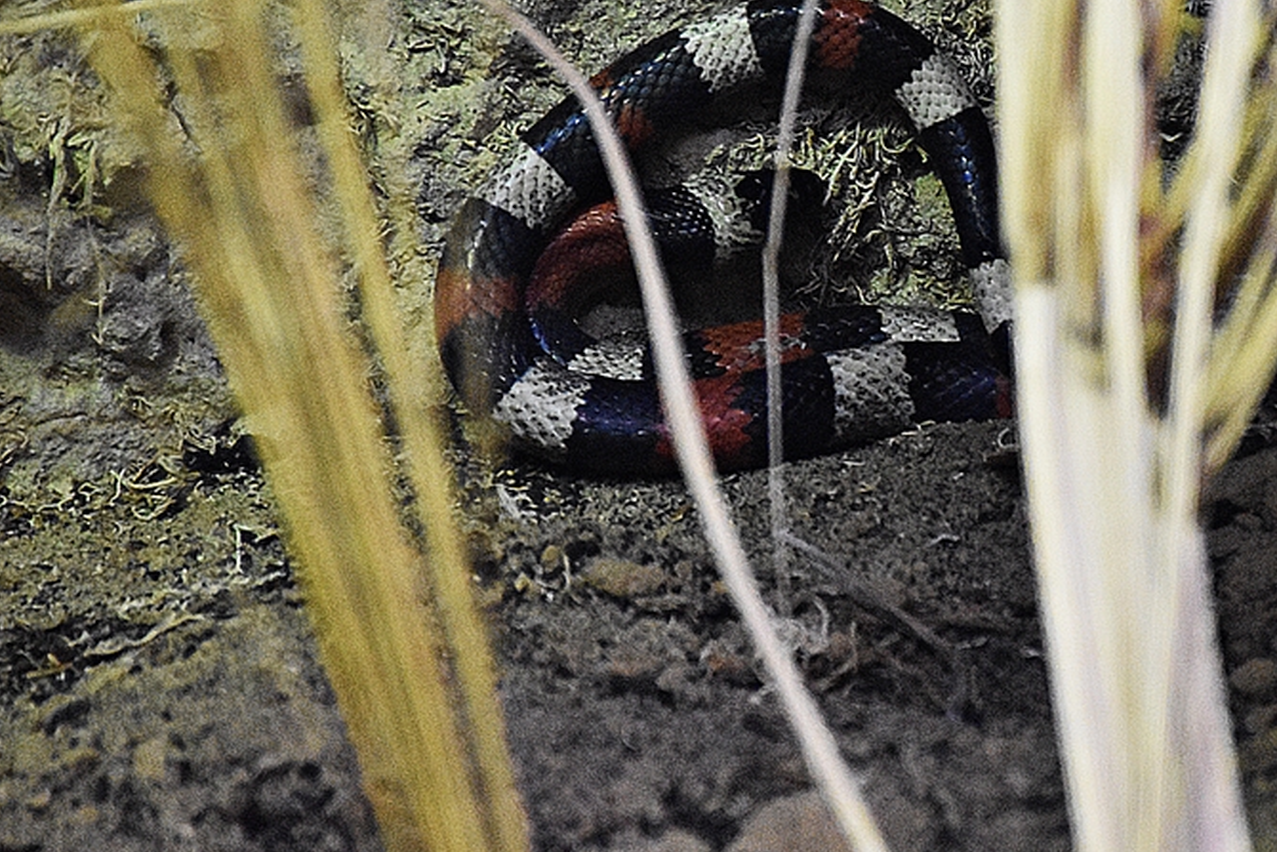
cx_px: 926
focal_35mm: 321
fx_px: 11388
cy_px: 275
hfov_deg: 6.4
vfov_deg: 4.3
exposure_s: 1/125
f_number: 5.6
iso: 8000
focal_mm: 140
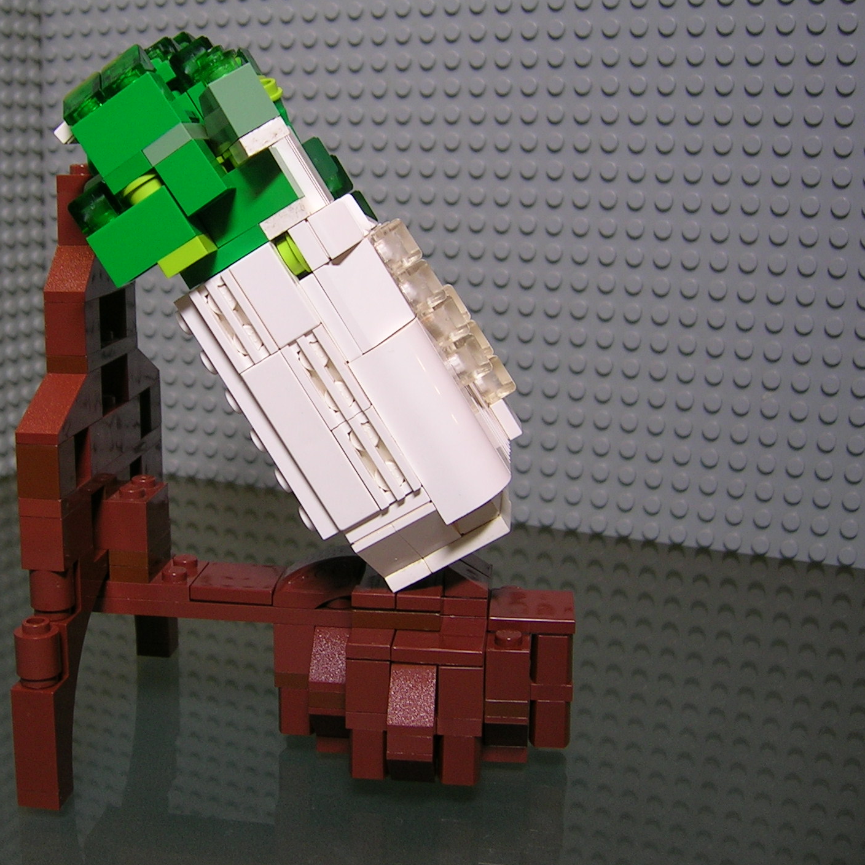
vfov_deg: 37.5
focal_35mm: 45
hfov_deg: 37.1
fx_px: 1272
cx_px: 281
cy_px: 397
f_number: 2.8
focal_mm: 5.4
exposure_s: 1/12.6
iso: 50
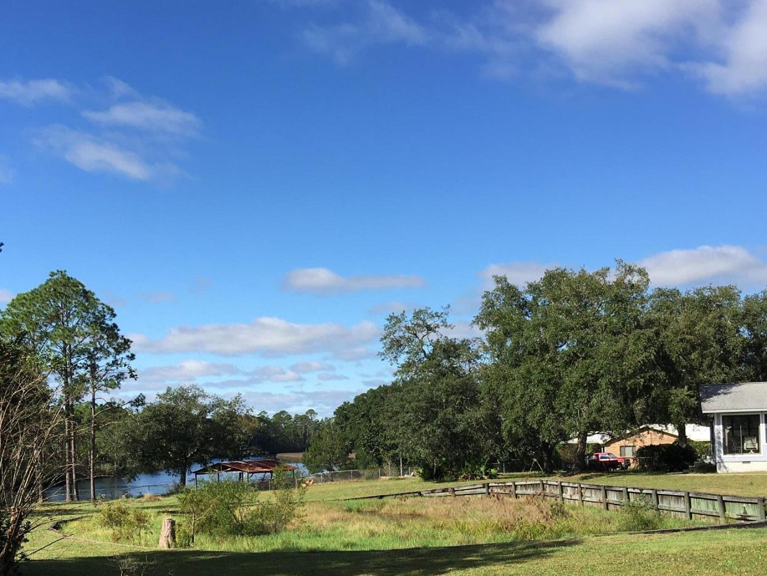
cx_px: 375
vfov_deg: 30.5
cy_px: 417
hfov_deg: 40.4
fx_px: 1042
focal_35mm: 47
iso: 25
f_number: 2.2
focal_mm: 4.15
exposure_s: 1/1326
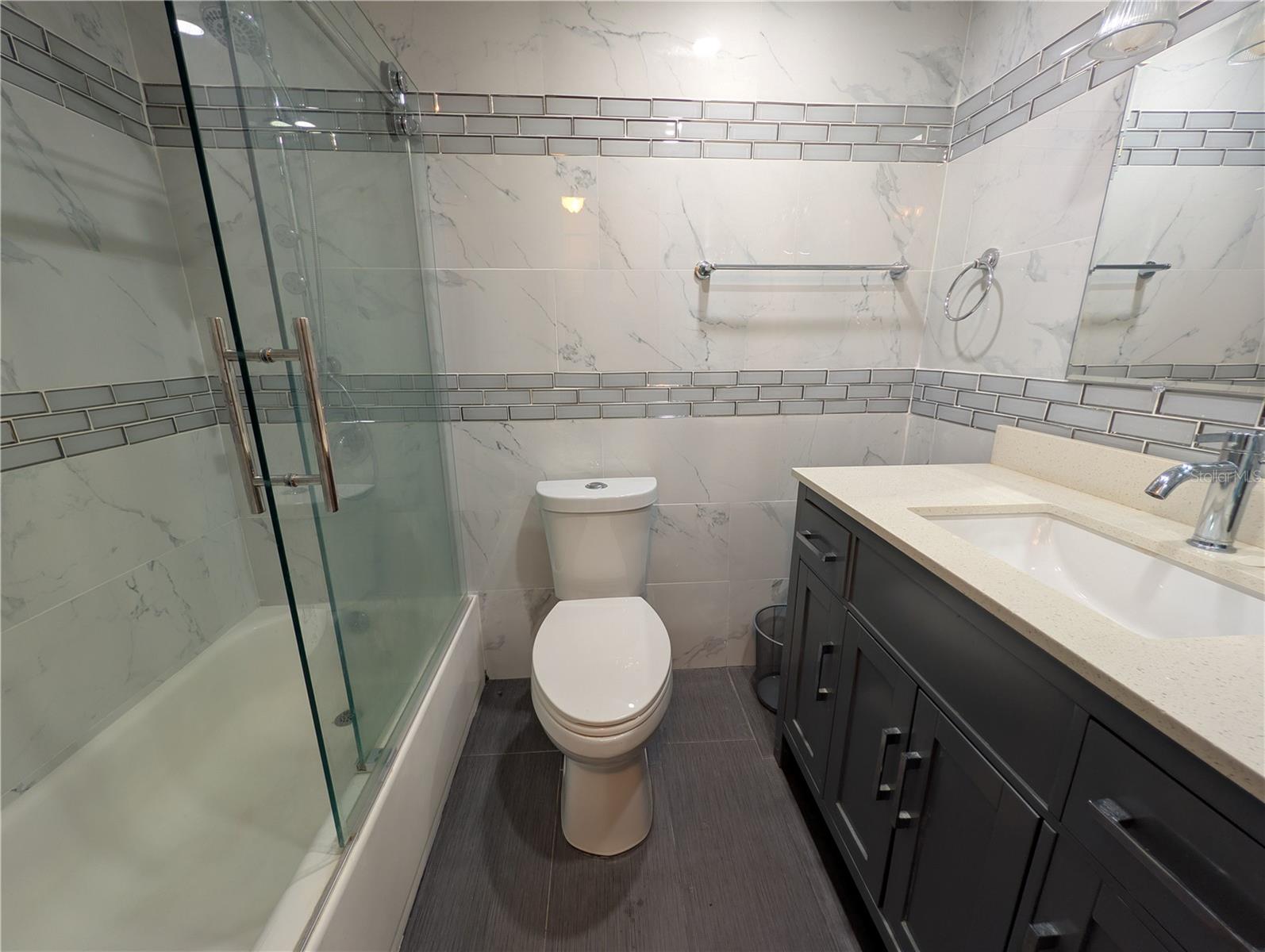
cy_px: 476
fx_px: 439
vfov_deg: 94.6
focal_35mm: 12
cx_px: 632
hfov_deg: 110.5
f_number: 1.7
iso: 69
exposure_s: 1/60
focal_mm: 2.02
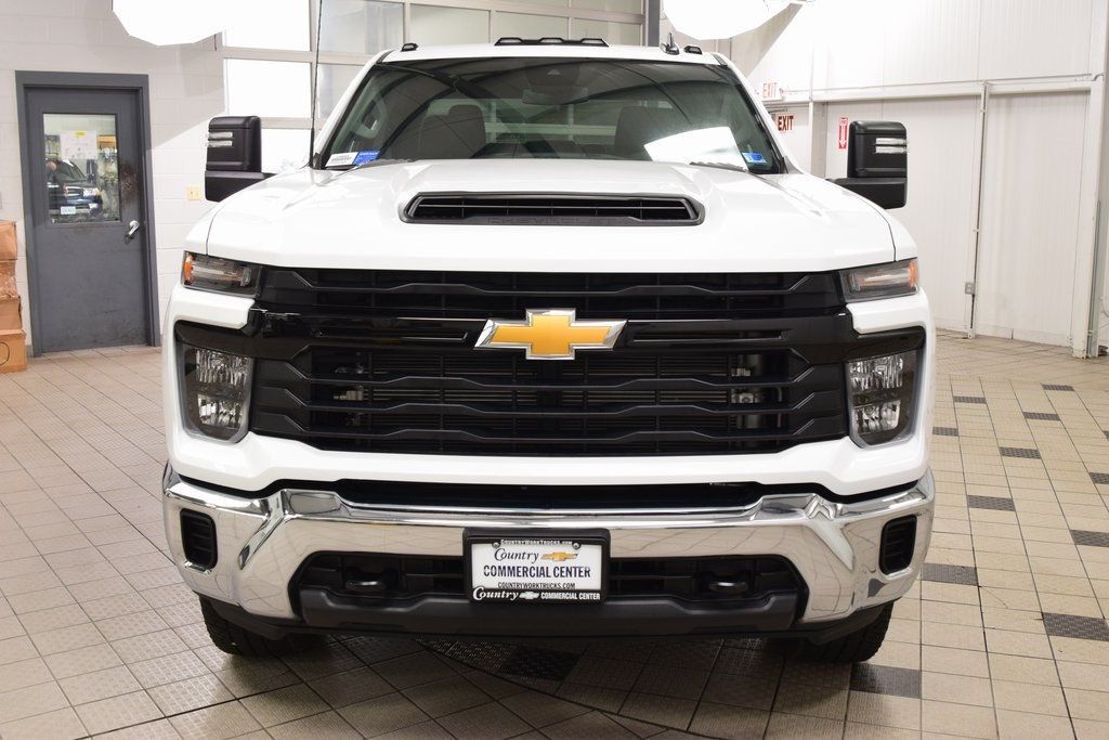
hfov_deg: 53.1
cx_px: 554
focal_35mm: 36
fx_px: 1109
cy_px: 370
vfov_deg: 36.9
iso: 720
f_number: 7.1
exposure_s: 1/30
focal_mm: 24
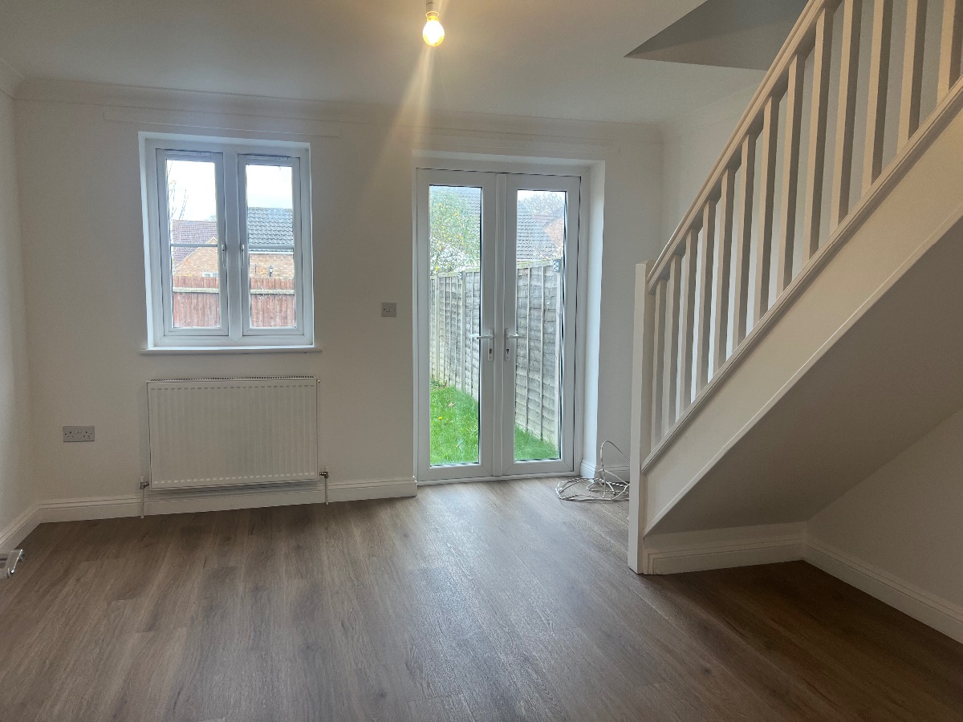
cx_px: 482
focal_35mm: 26
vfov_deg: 53.1
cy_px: 361
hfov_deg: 67.3
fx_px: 723
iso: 50
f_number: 1.5
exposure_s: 1/100
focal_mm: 5.7
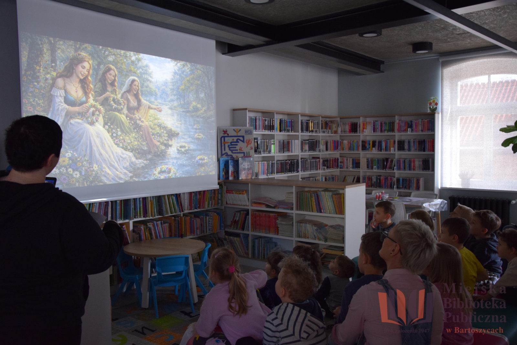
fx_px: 474
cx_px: 258
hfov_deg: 57.2
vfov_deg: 40.0
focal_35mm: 33
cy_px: 172
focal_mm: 22
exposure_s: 1/60
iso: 1600
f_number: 3.8
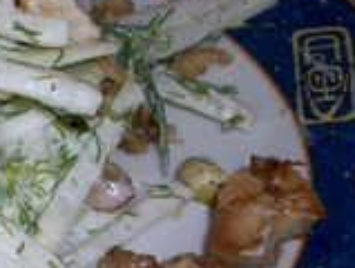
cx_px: -63
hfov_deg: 19.3
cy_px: 165
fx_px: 987
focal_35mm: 96
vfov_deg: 15.4
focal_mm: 5.7
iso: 160
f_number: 2.8
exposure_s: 1/60
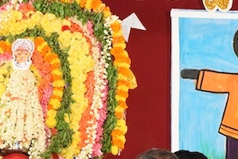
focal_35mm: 276
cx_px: -122
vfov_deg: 4.9
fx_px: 1824
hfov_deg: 7.3
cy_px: 232
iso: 6400
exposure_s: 1/125
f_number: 8
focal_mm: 60
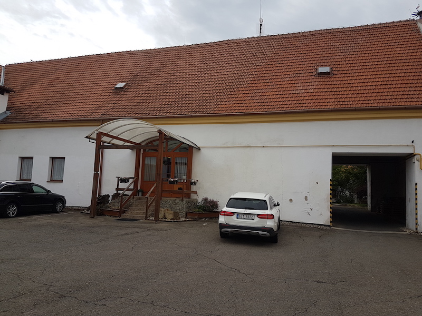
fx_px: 317
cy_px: 158
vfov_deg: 53.1
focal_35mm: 26
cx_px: 211
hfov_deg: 67.3
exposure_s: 1/2264
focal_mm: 4.2
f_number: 1.7
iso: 40
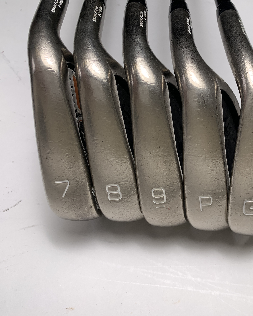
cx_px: 184
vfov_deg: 52.8
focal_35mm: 34
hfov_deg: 42.3
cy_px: 158
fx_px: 318
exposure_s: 1/540
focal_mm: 4.25
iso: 25
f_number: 1.8
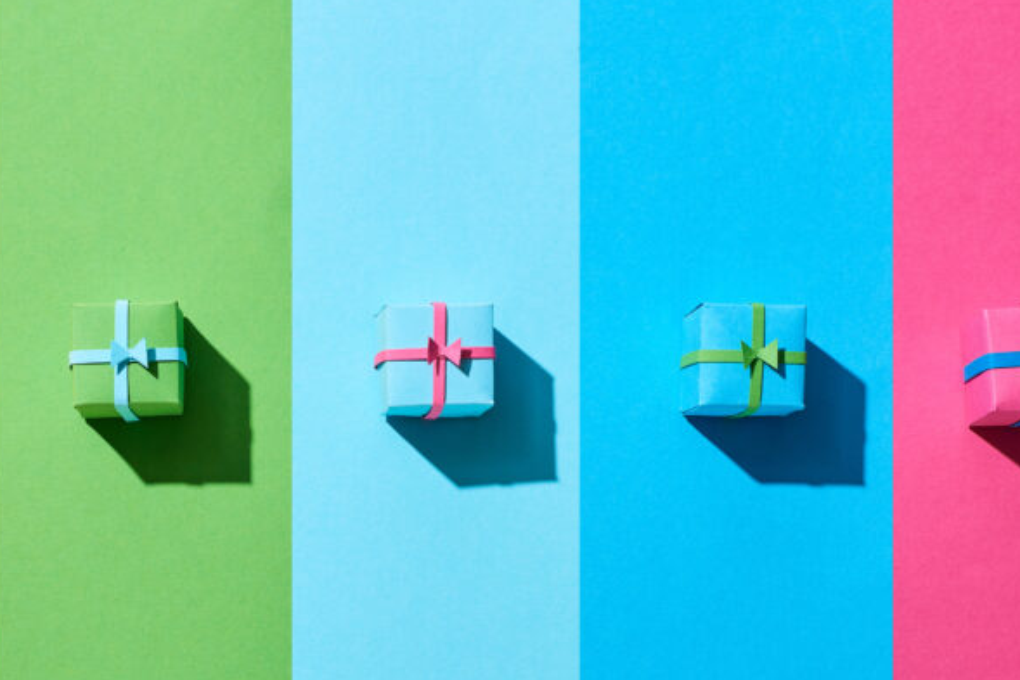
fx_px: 2465
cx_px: 239
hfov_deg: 23.1
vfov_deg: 15.6
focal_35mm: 87
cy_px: 582
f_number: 9
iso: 125
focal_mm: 50
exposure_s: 1/160
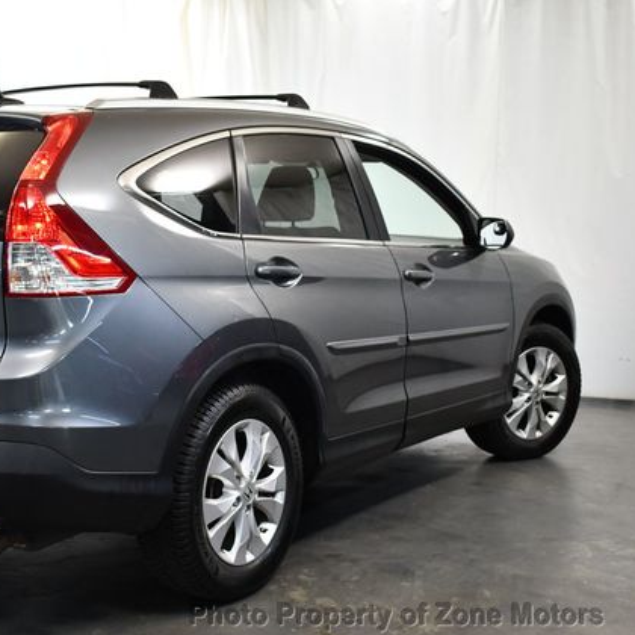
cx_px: 171
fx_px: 1183
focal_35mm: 57
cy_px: 321
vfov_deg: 30.0
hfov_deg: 29.6
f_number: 3.8
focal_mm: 22
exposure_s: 1/125
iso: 1000
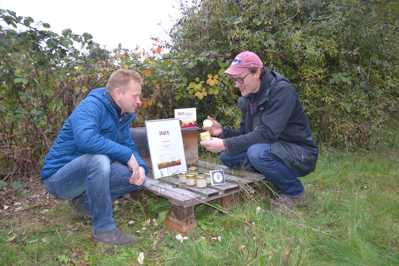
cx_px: 200
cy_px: 133
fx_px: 299
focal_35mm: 27
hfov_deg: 67.4
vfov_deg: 47.9
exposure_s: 1/125
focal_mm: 18
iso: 220
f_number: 2.8
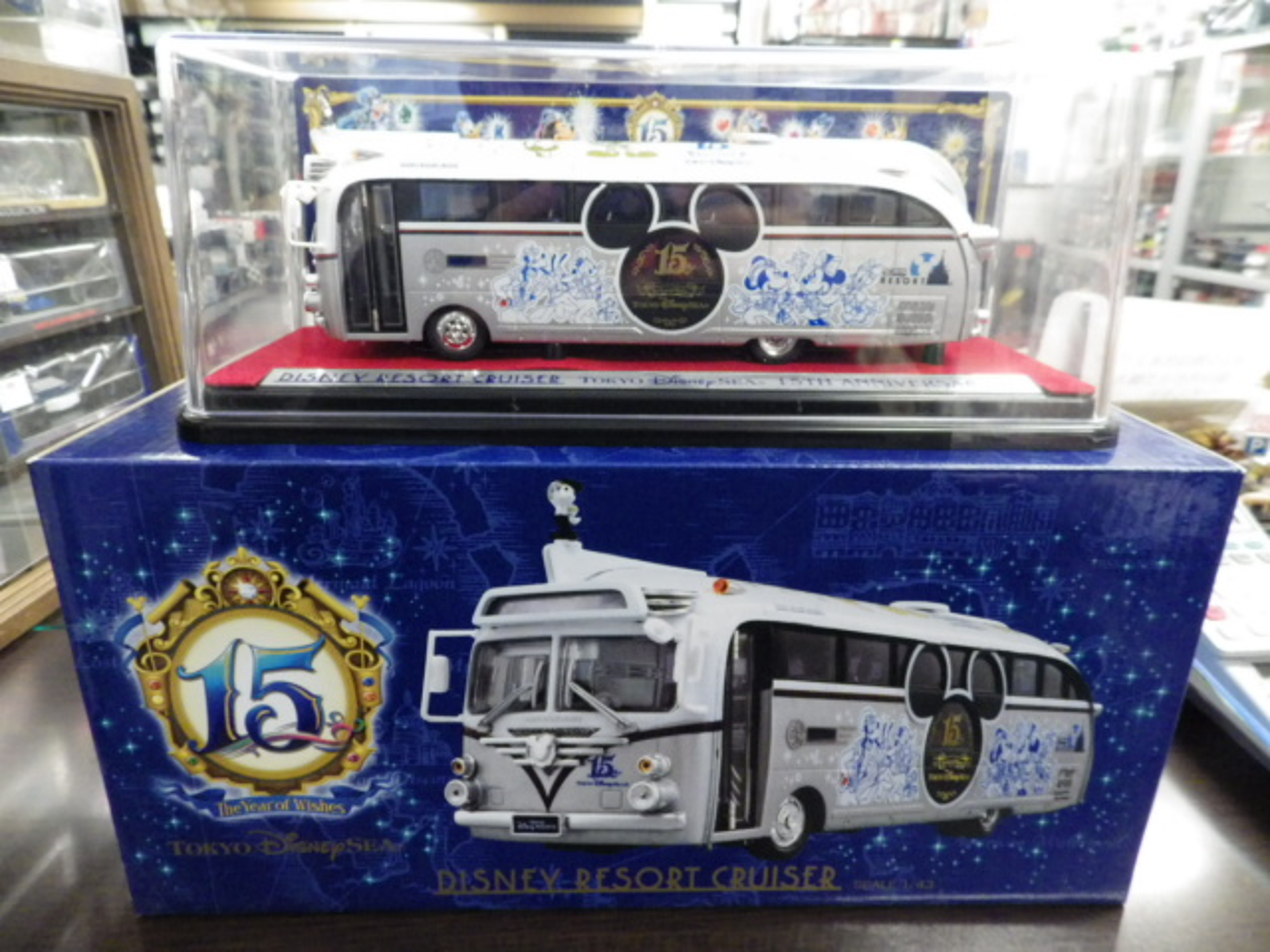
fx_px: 807
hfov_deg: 76.4
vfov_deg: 61.1
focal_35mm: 22
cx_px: 635
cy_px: 476
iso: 800
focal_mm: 4
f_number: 3.1
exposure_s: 1/45
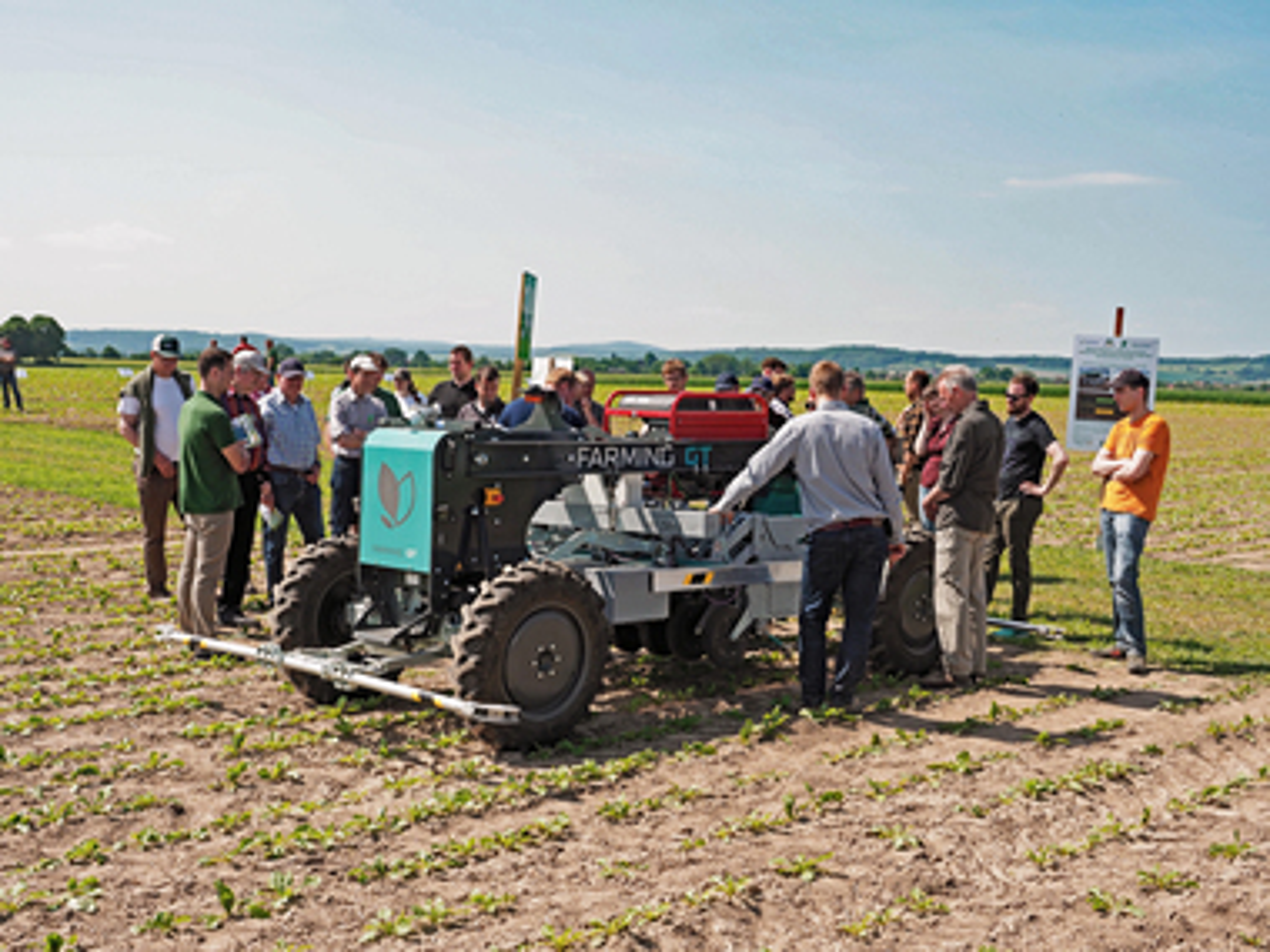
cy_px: 476
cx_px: 635
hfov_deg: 42.9
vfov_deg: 32.9
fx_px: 1614
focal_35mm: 44
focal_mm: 22
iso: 250
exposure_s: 1/500
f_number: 7.1
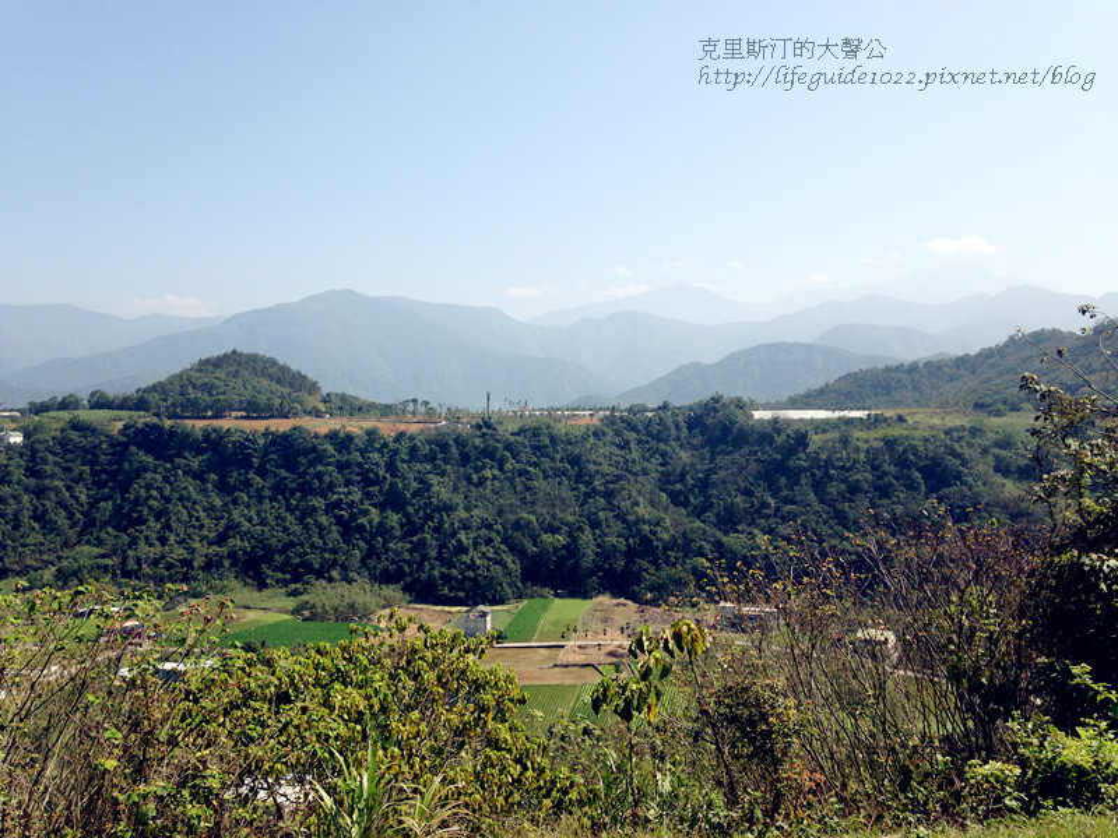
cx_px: 559
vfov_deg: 42.9
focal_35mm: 33
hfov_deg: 55.4
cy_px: 419
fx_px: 1066
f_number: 2.4
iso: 50
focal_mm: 4.13
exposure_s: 1/1290
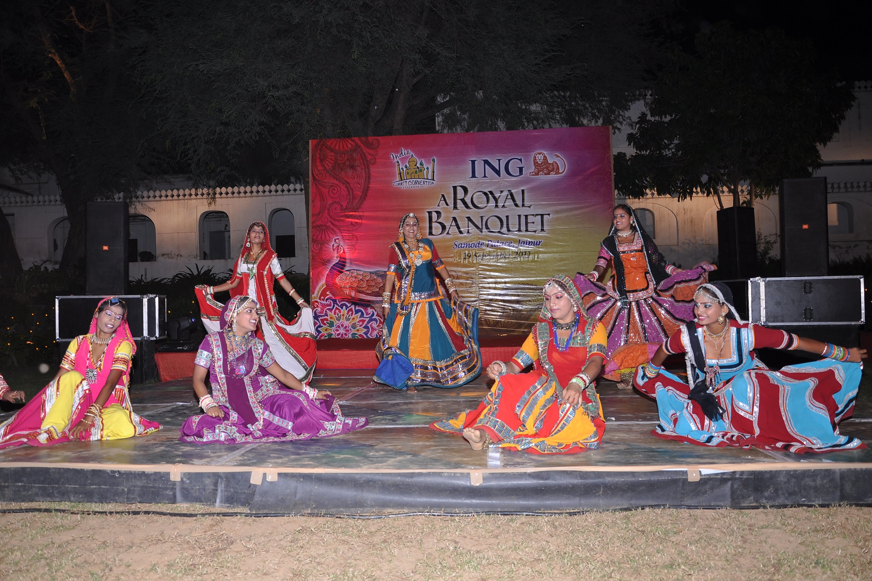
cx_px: 436
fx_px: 763
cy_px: 290
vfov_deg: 41.7
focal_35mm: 32
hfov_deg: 59.5
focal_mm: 21
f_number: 5.6
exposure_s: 1/125
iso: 200
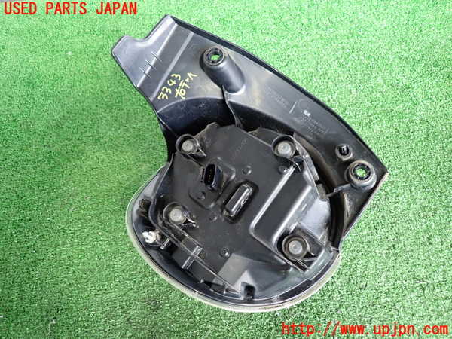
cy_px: 170
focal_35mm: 25
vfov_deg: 54.9
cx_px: 226
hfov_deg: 69.4
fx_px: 326
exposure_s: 1/30
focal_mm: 4.5
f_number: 2
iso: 250
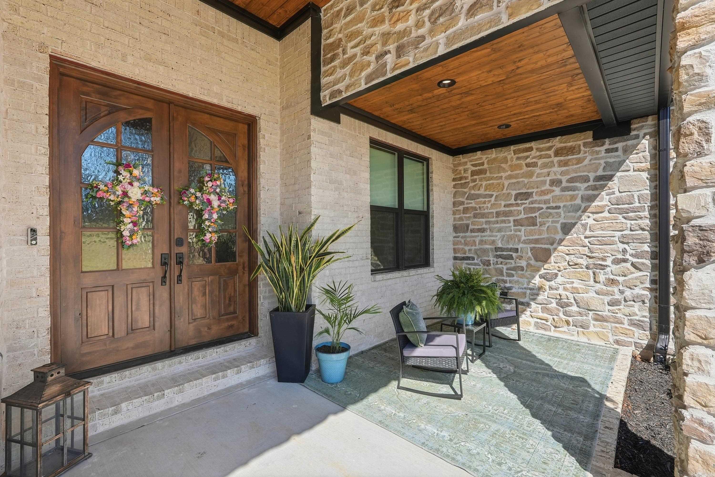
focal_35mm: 16
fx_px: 318
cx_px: 358
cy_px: 238
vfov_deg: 73.8
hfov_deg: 96.7
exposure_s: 1/1600
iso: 640
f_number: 9
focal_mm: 16
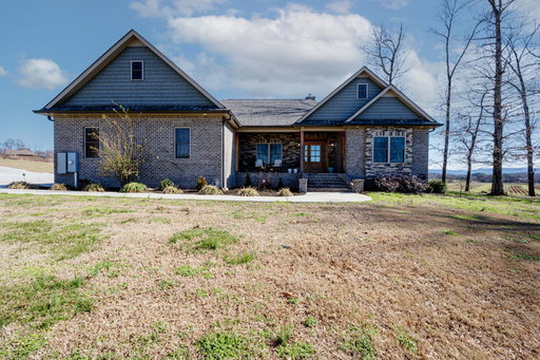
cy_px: 180
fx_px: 210
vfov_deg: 81.2
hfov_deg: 104.3
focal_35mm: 14
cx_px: 270
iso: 125
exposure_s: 1/50
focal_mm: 14
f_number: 16
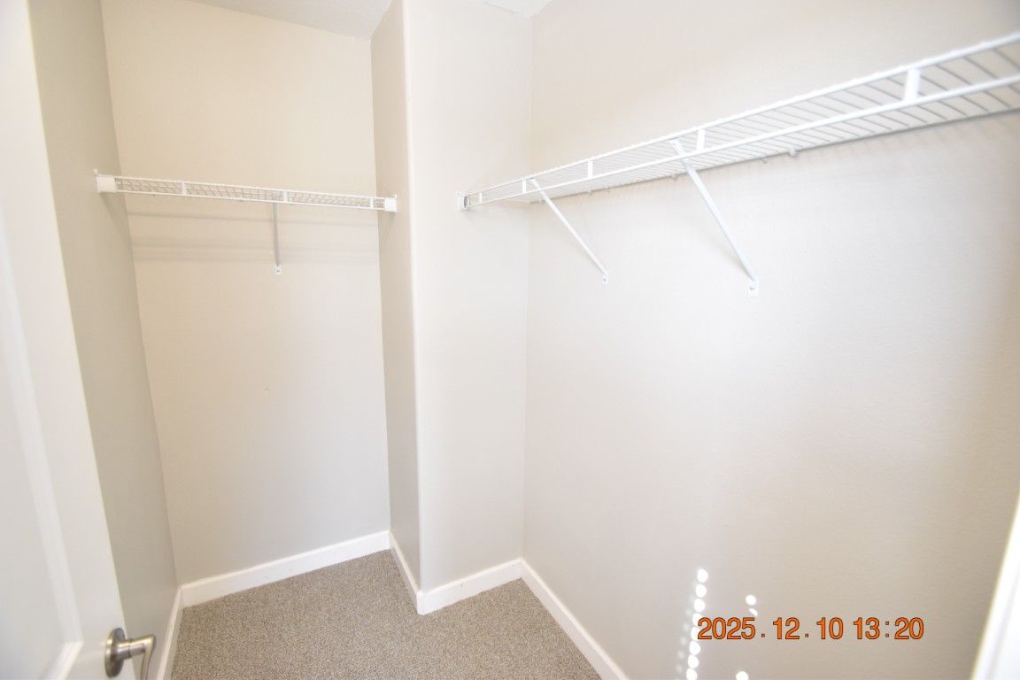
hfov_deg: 100.4
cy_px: 340
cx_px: 510
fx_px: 425
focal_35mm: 15
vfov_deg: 77.3
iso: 800
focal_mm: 10
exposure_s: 1/90
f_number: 3.5
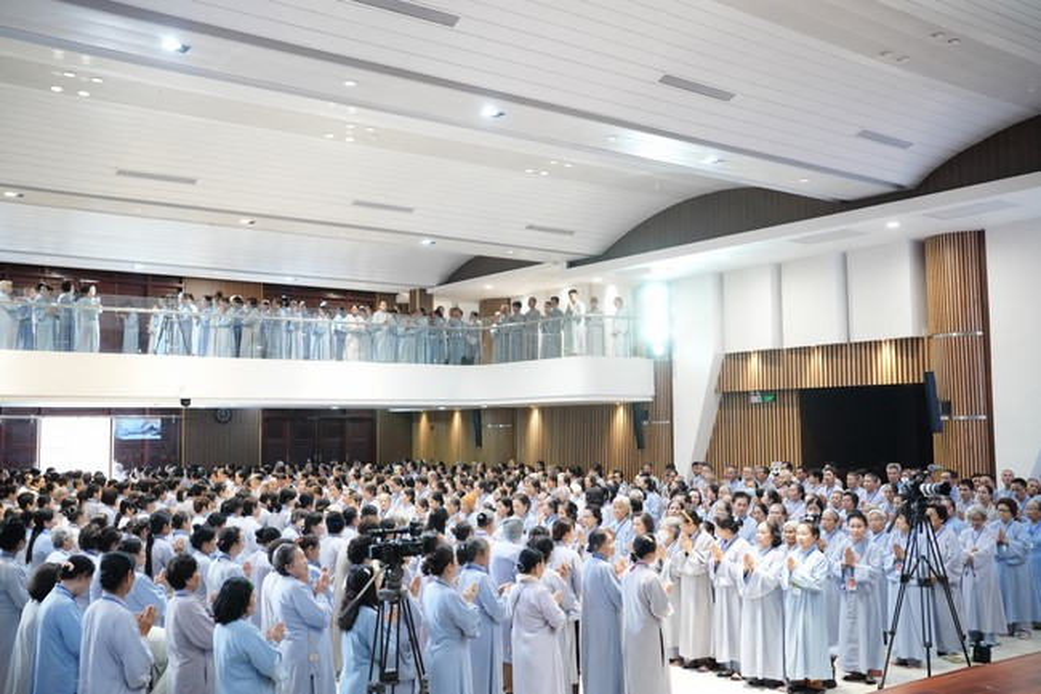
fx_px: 1012
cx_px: 520
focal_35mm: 35
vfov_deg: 37.8
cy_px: 347
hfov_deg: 54.4
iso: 4000
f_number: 2.8
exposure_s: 1/160
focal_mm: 35
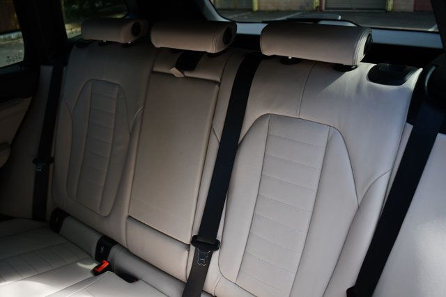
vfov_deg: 42.3
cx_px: 223
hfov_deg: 60.3
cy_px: 148
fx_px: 384
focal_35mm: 31
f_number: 3.8
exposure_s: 1/250
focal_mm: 21
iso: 400
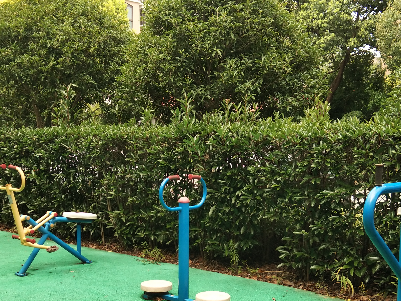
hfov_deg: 35.5
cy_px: 216
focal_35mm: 54
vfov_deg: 26.8
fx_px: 626
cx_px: 191
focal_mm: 3.69
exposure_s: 1/215
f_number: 2.2
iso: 50
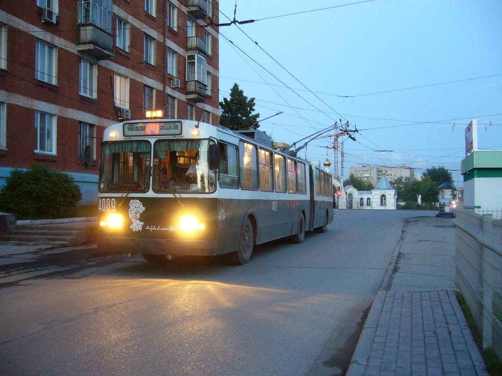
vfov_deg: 40.7
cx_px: 251
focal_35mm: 35
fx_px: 508
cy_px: 188
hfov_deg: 52.6
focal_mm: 5.8
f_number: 2.8
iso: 80
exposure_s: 1.3
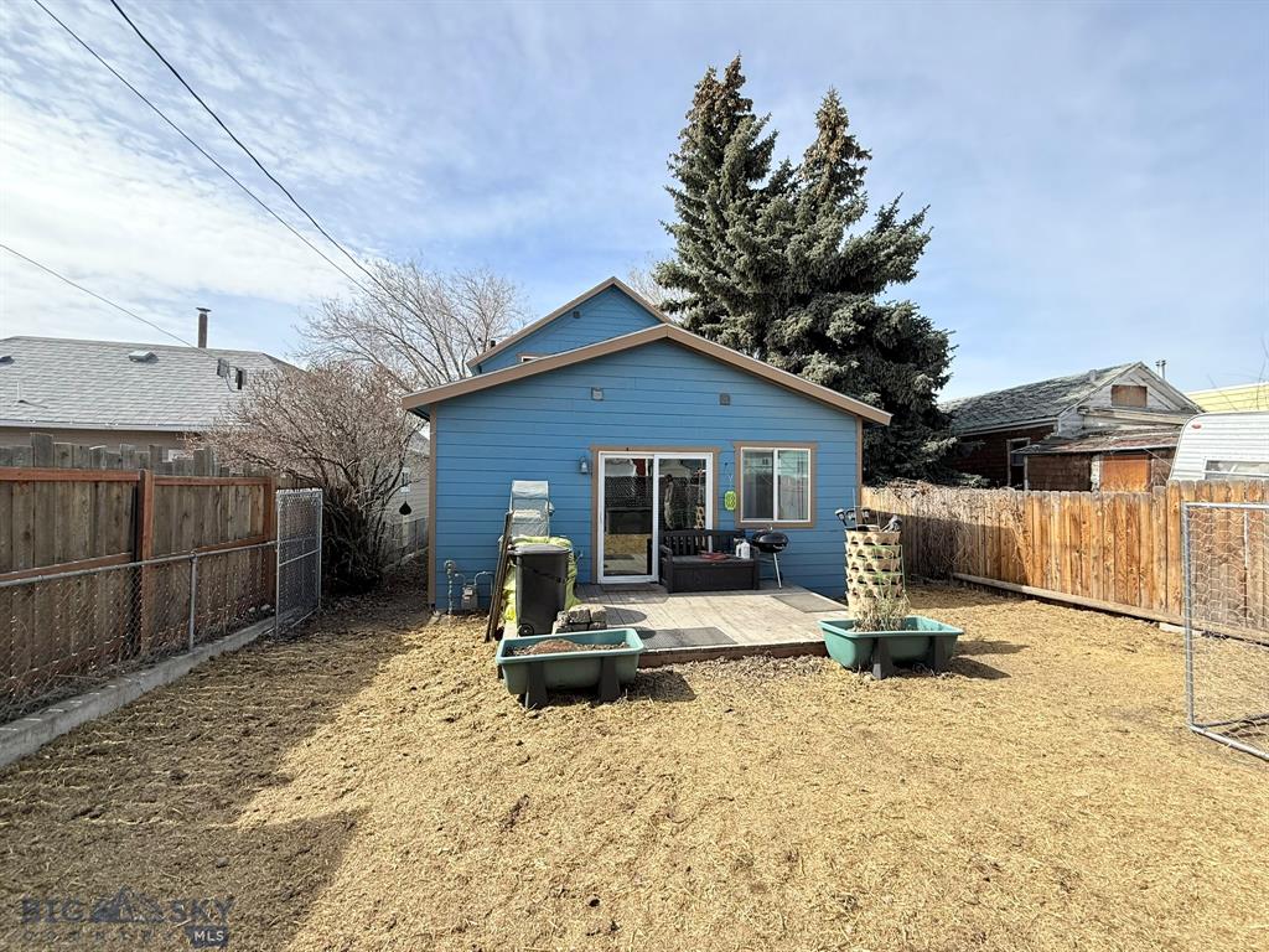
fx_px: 513
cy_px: 476
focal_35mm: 14
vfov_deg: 85.7
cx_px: 634
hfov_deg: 102.1
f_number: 2.2
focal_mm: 2.22
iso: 64
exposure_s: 1/970
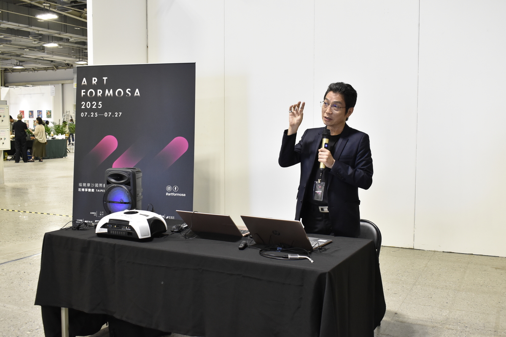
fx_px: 527
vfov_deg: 35.5
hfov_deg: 51.3
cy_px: 168
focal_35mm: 38
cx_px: 253
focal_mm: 25
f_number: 5.6
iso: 2000
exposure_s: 1/125
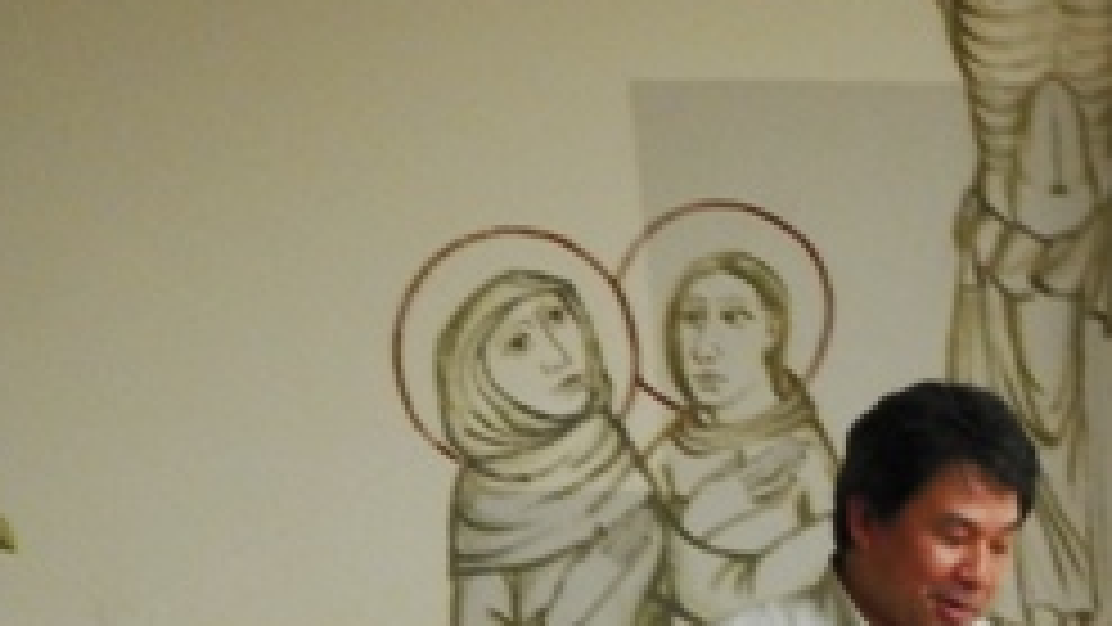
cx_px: 981
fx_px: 10793
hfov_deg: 5.9
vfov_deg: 3.3
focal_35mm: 366
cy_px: 509
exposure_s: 1/8
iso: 400
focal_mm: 33.2
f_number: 5.8
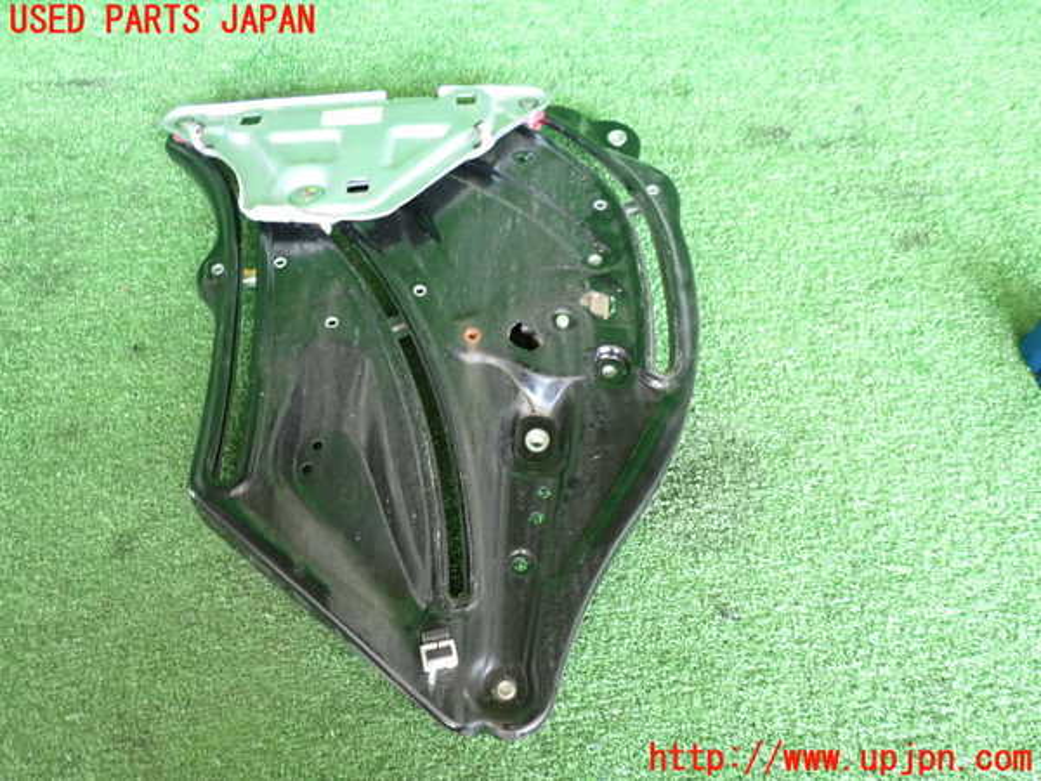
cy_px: 390
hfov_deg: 60.0
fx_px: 902
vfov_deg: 46.8
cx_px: 520
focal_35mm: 30
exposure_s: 1/30
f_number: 2.3
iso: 320
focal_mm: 5.4
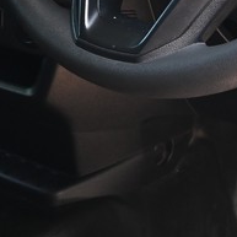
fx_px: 899
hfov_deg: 15.0
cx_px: 86
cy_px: -54
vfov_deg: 14.5
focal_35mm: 116
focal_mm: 24
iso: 560
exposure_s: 1/30
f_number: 6.7
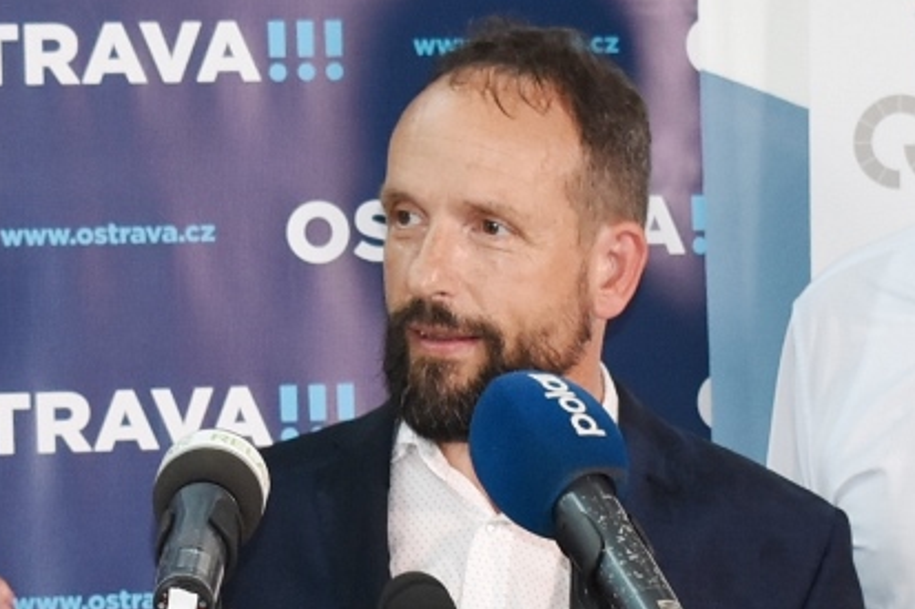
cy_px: 240
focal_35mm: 130
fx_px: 3309
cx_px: 335
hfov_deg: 15.7
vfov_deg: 10.5
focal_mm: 35
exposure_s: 1/125
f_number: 4.5
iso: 800
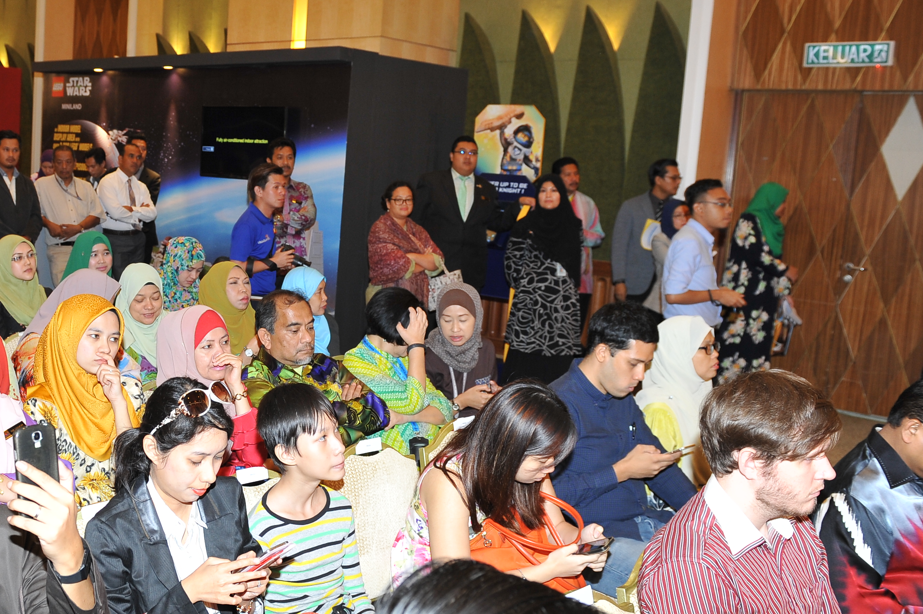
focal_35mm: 40
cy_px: 295
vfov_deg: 33.3
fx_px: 1025
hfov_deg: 46.5
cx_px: 215
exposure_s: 1/80
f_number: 4
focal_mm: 24
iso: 800
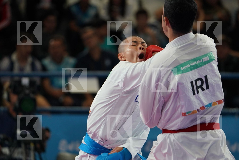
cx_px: 120
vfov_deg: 4.6
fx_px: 1992
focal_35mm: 300
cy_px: 80
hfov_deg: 6.9
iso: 1000
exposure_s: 1/1000
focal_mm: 200
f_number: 2.8
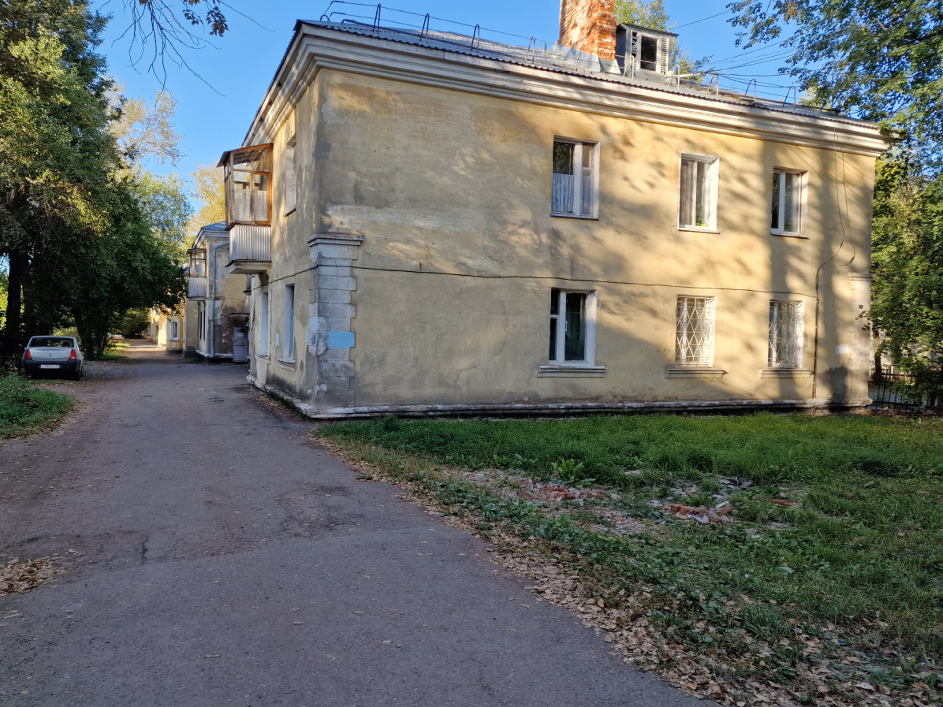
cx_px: 434
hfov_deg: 69.3
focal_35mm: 25
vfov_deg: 54.9
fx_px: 681
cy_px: 337
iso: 50
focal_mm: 6.4
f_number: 1.8
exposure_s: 1/253
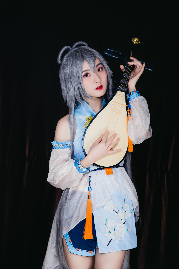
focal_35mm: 105
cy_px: 134
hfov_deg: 13.0
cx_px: 90
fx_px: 783
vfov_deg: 19.5
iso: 100
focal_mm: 105
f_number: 4
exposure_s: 1/160
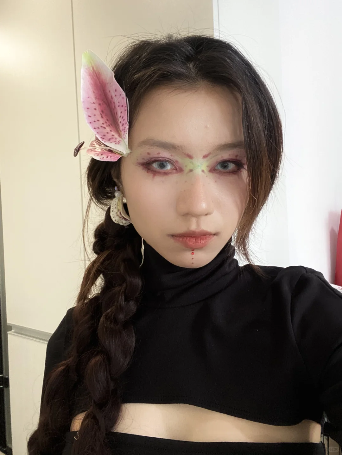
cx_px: 171
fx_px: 395
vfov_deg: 60.0
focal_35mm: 30
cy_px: 228
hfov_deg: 46.8
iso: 400
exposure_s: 1/58
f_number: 2.2
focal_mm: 2.71
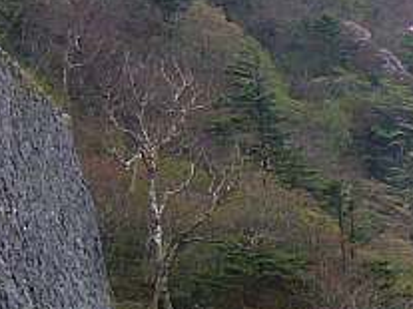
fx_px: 1514
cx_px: 563
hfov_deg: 14.7
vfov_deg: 11.6
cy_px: 243
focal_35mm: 127
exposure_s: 1/320
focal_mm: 4.9
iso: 80
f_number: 2.9
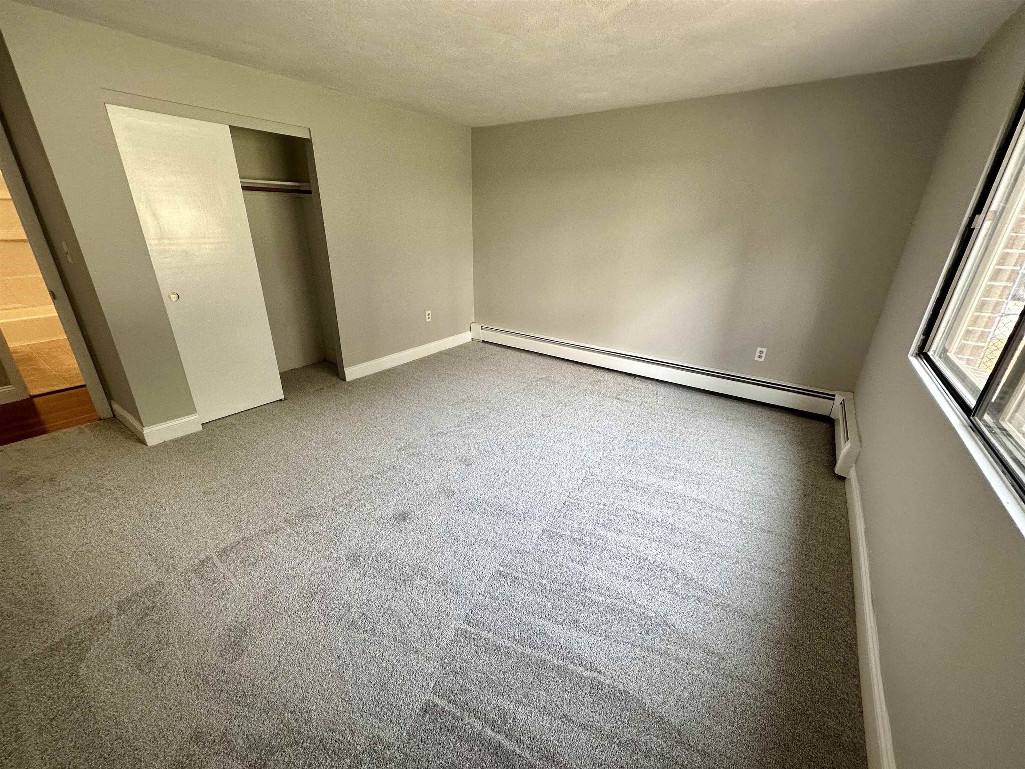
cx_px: 512
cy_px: 384
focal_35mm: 14
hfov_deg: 102.1
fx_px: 415
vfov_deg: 85.7
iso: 125
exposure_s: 1/120
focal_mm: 2.22
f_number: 2.2
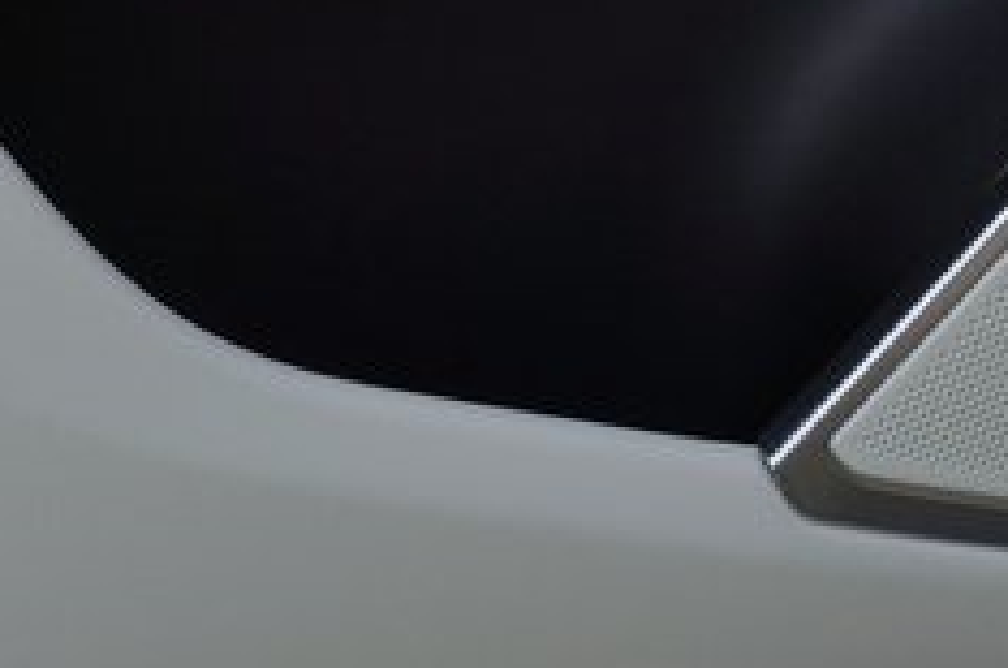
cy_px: -459
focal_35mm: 177
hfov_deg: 11.6
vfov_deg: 7.5
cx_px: 202
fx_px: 4951
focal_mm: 27
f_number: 6.3
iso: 100
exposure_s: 1/100
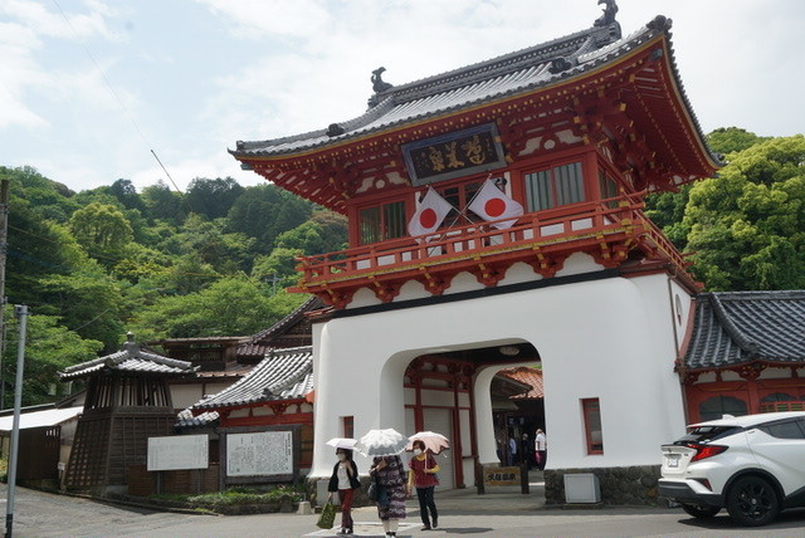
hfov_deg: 57.2
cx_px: 402
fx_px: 739
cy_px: 269
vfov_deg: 40.0
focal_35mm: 33
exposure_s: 1/800
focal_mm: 22
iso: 500
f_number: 11
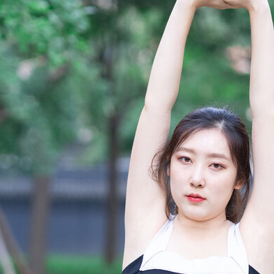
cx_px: 224
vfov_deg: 7.9
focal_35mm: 220
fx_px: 1970
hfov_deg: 7.9
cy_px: 200
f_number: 2
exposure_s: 1/800
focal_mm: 85
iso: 1600
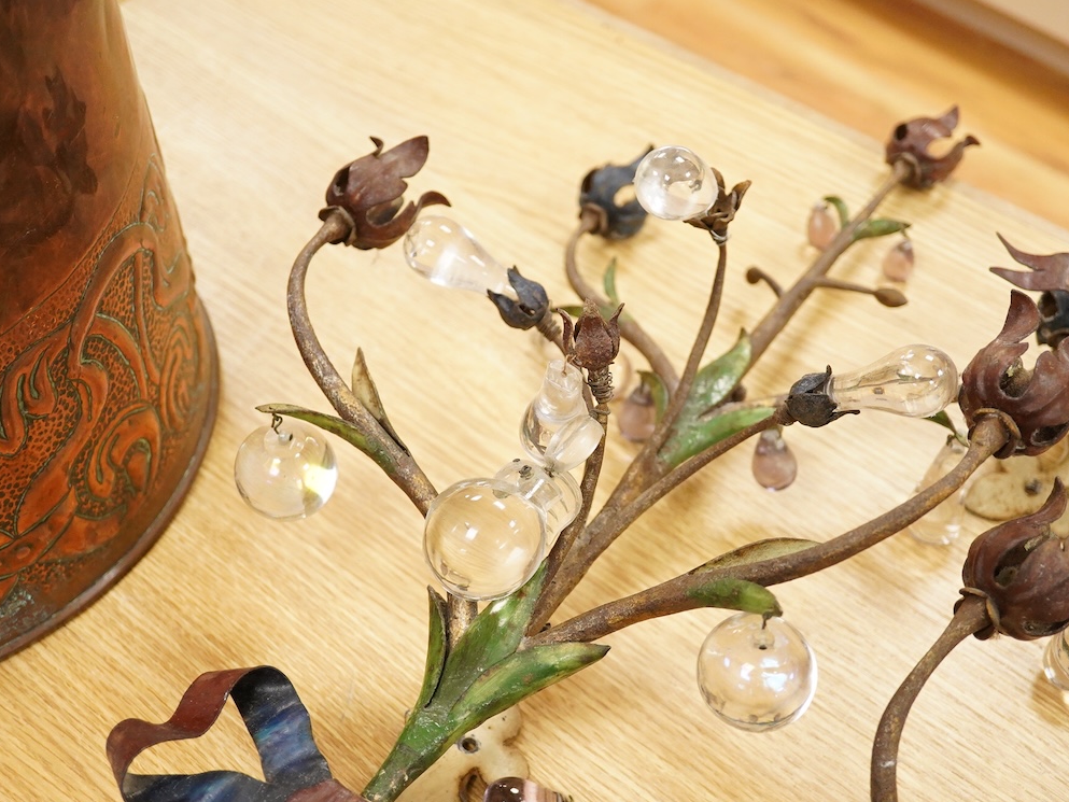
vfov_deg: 29.7
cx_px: 571
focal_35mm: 49
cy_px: 402
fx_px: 1513
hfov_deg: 38.9
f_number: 3.5
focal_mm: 30
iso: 2500
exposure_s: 1/250
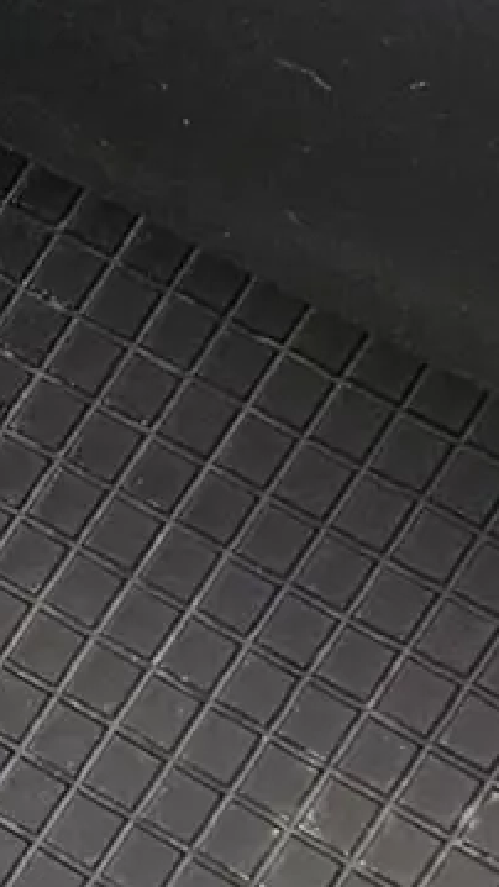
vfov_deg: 11.9
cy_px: 668
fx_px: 4233
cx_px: -409
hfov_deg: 6.6
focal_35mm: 180
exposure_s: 1/180
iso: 160
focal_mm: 5.4
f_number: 1.8
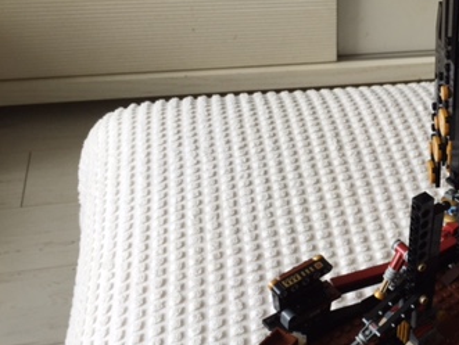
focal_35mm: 56
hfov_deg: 32.2
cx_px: 433
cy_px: 215
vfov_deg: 26.1
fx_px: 743
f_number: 2.2
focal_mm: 4.15
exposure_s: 1/120
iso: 40
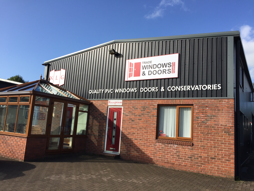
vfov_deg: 48.2
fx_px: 213
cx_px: 127
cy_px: 96
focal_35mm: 29
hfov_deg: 61.7
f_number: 2.2
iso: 32
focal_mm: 4.15
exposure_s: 1/1464
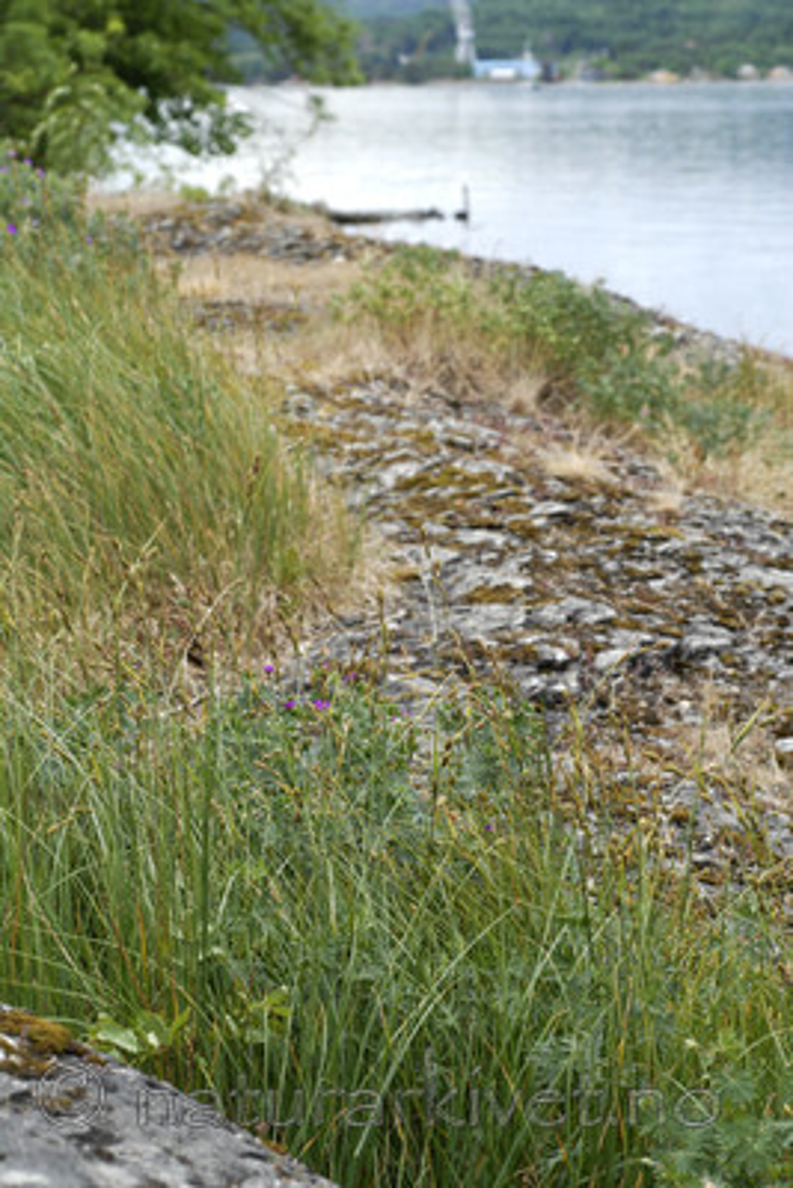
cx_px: 396
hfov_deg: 15.2
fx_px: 2971
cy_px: 594
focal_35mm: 90
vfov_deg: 22.6
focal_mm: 60
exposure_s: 1/250
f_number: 7.1
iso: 200
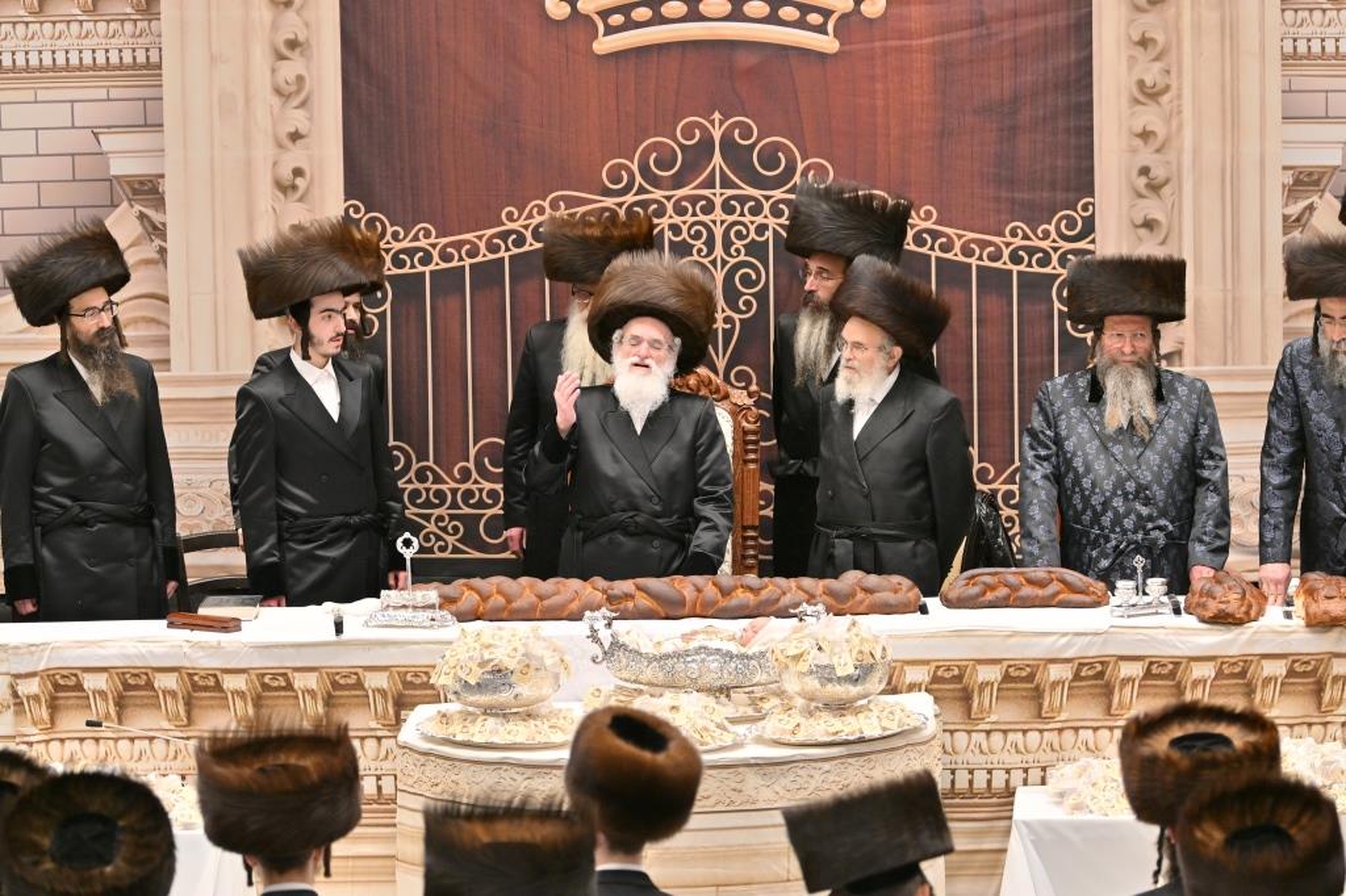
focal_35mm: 180
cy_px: 448
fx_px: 6727
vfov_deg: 7.6
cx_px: 673
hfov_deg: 11.4
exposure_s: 1/400
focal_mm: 120
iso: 320
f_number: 2.8
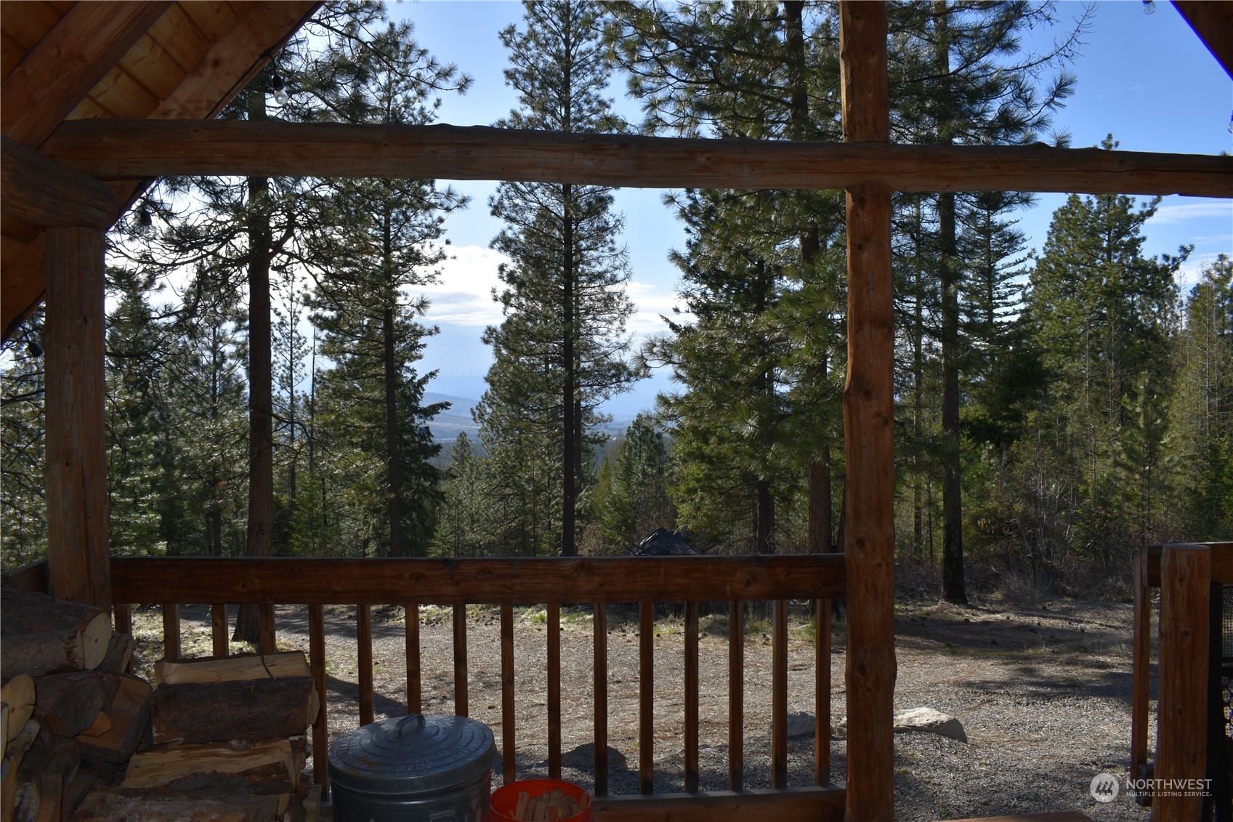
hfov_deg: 67.4
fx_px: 925
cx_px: 616
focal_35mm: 27
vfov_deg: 47.9
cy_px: 411
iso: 100
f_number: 9
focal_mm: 18
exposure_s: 1/200
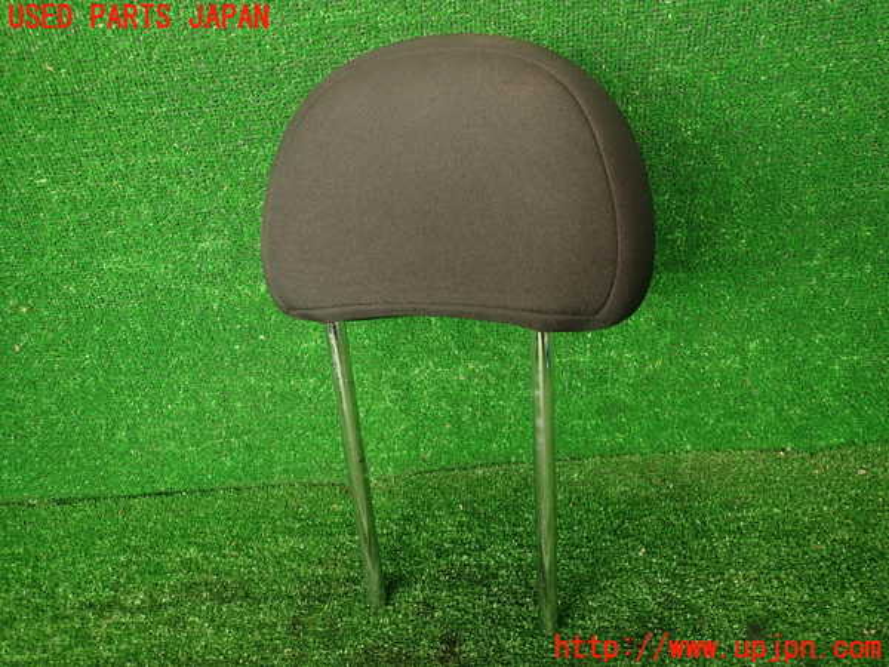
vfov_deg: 54.9
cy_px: 334
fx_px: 642
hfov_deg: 69.4
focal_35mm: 25
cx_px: 444
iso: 125
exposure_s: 1/60
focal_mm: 4.5
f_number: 2
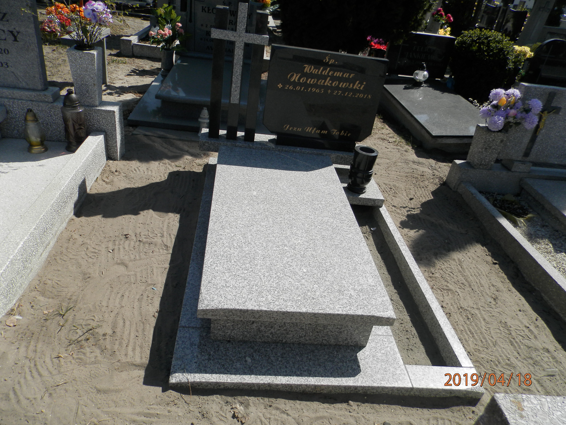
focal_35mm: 25
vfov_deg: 54.9
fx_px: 409
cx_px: 283
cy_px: 212
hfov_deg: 69.4
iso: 80
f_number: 8.7
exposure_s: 1/200
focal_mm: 4.5
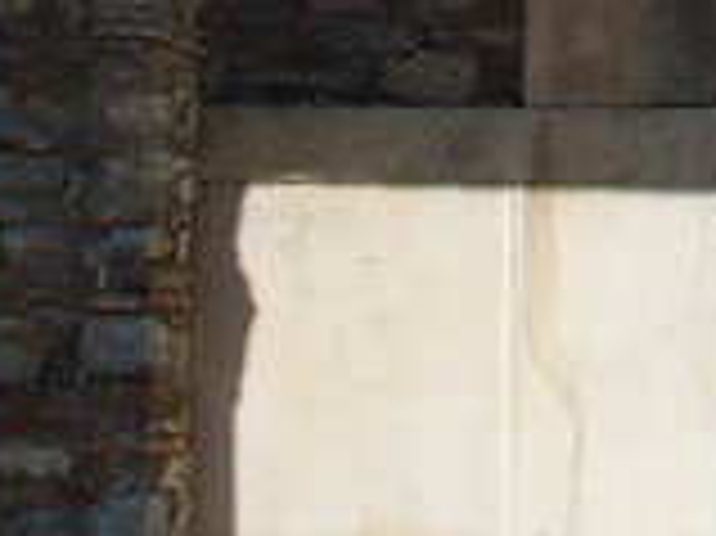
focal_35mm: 215
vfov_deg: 6.7
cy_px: -498
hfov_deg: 8.6
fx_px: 4444
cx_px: 1549
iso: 80
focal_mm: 6.3
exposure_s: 1/350
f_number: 8.4
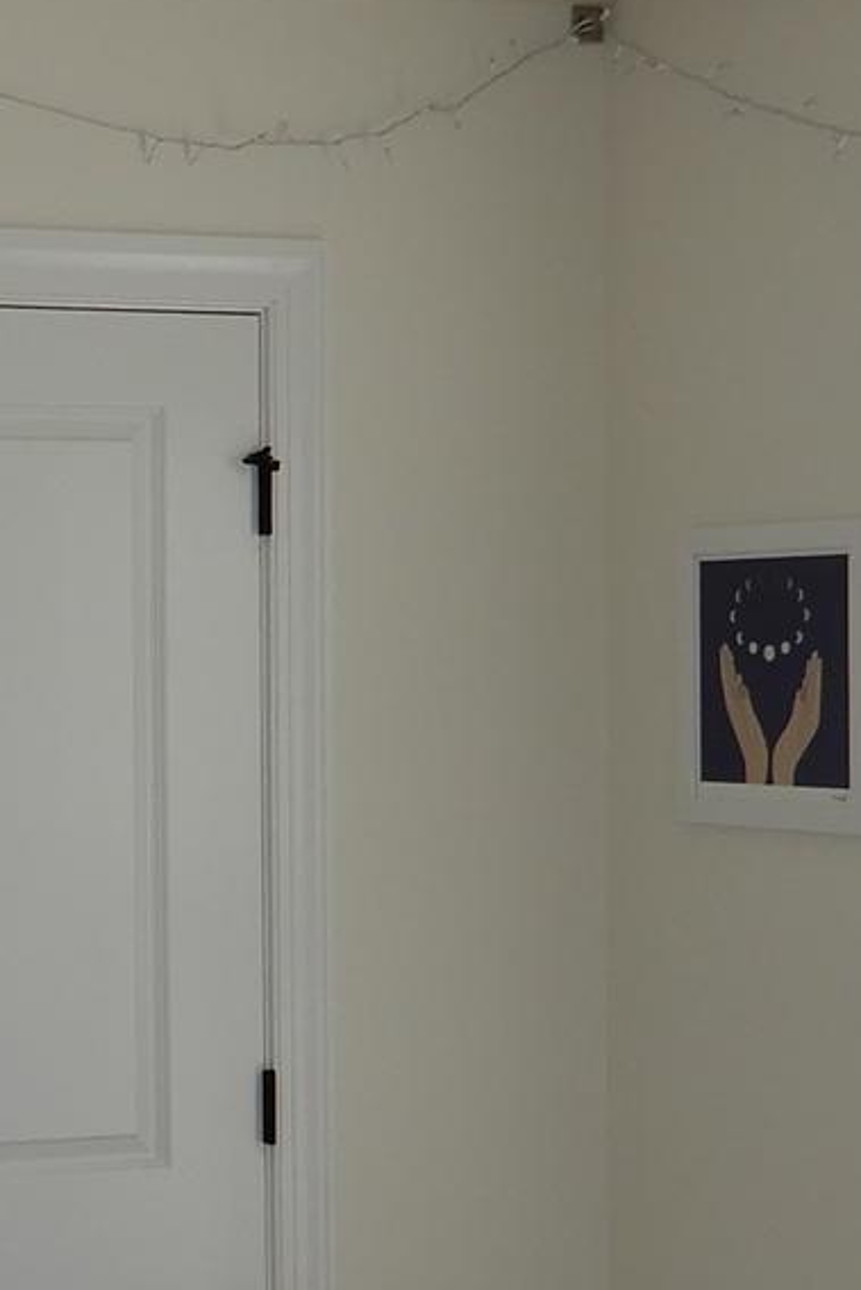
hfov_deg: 14.6
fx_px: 3227
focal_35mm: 90
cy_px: 784
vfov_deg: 22.6
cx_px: -236
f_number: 4
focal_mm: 4.3
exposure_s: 1/200
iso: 80
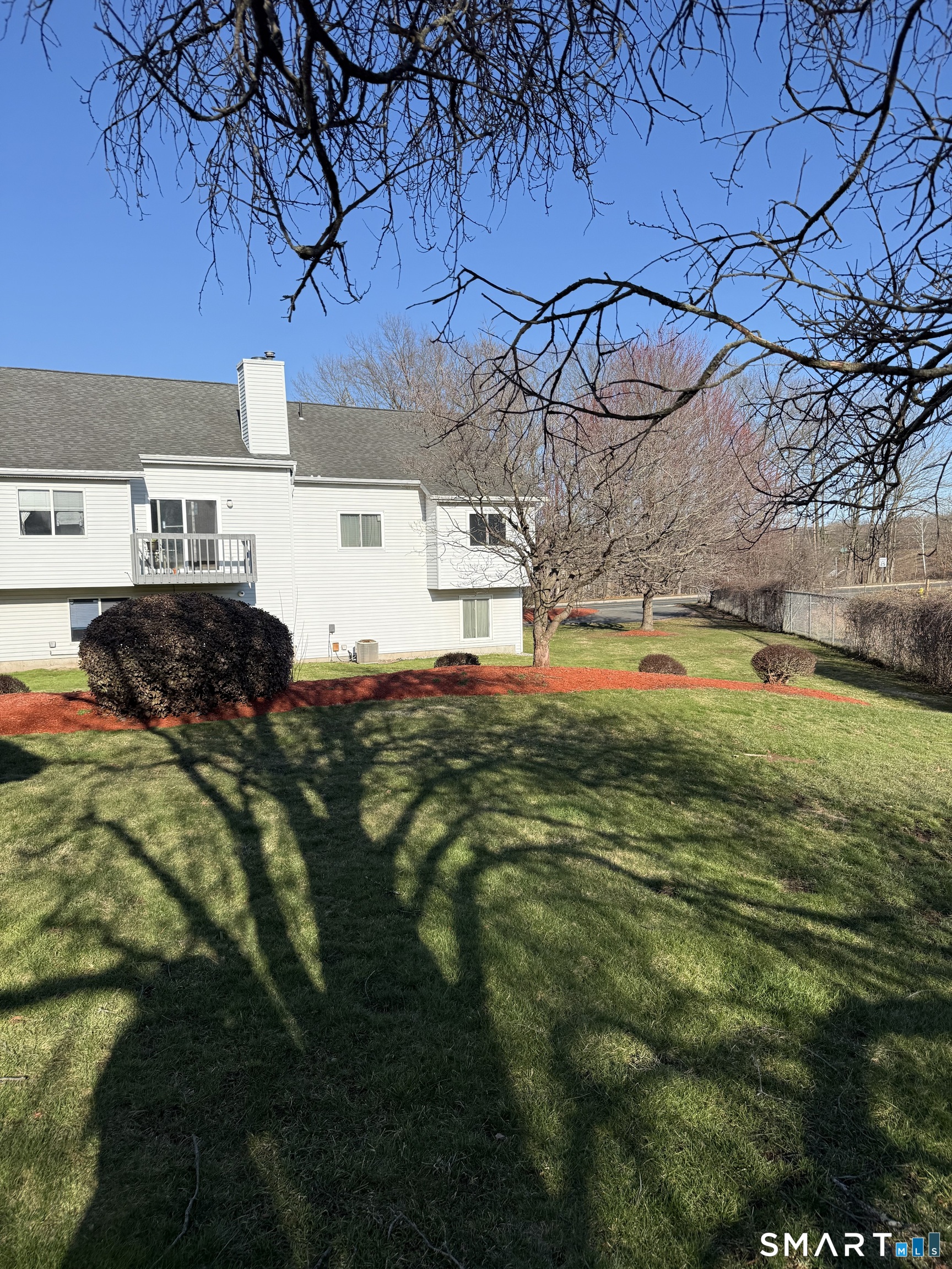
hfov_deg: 56.8
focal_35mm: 24
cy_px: 634
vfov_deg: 71.6
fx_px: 880
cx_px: 476
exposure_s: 1/4167
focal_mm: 6.76
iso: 100
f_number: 1.78
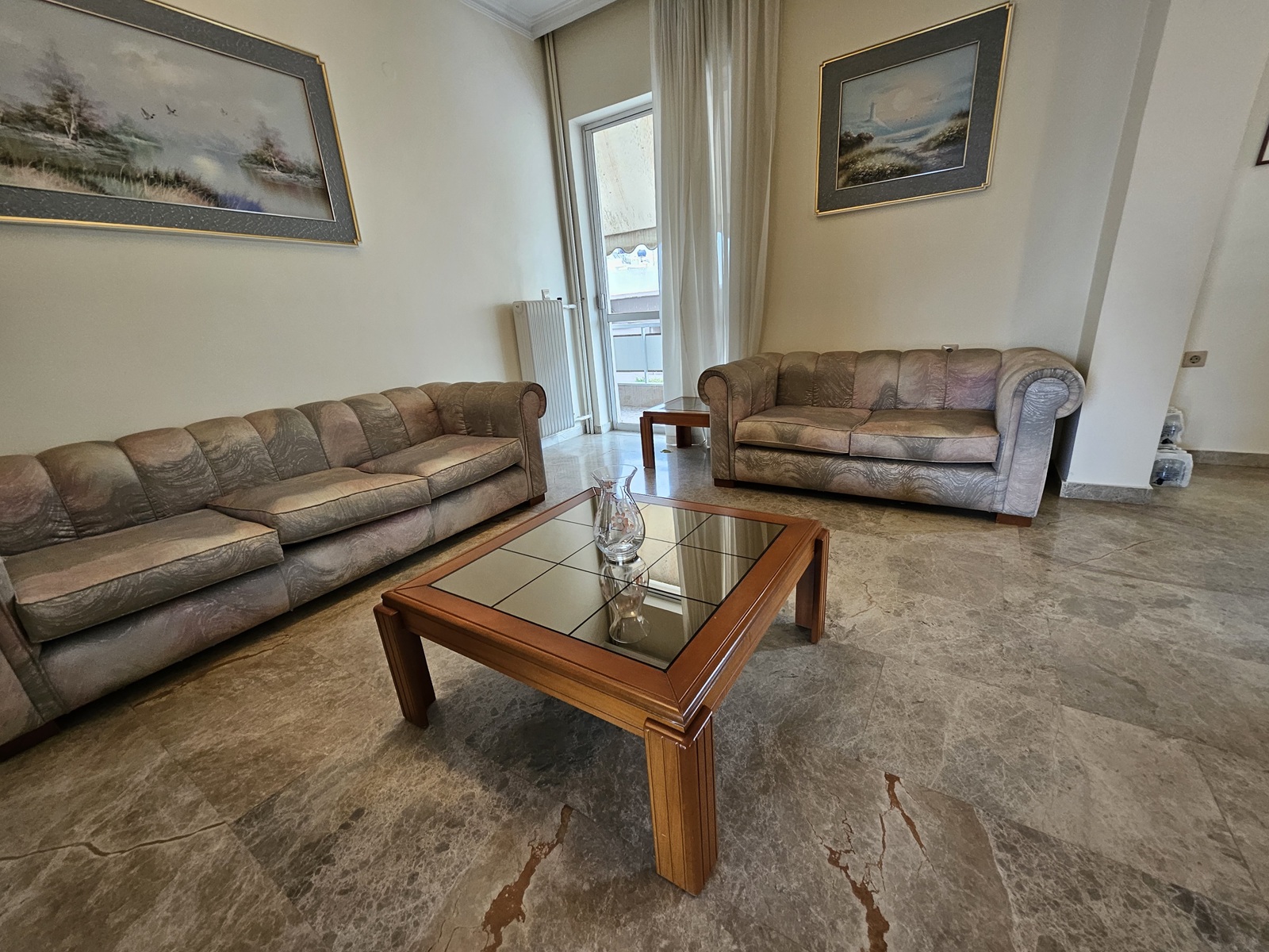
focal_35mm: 13
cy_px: 476
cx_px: 634
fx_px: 477
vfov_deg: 89.9
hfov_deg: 106.2
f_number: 2.2
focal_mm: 1.74
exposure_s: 1/50
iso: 80
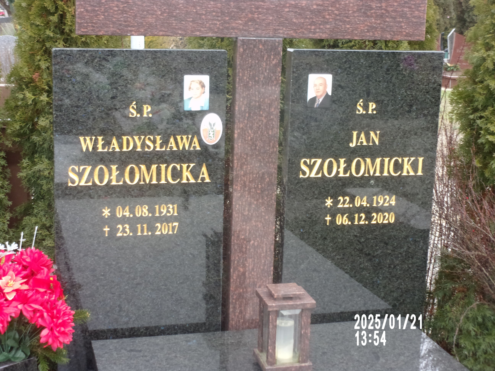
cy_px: 186
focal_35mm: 64
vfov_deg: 22.9
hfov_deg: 30.3
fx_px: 915
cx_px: 248
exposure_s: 1/34
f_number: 5.2
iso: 142
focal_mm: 11.5
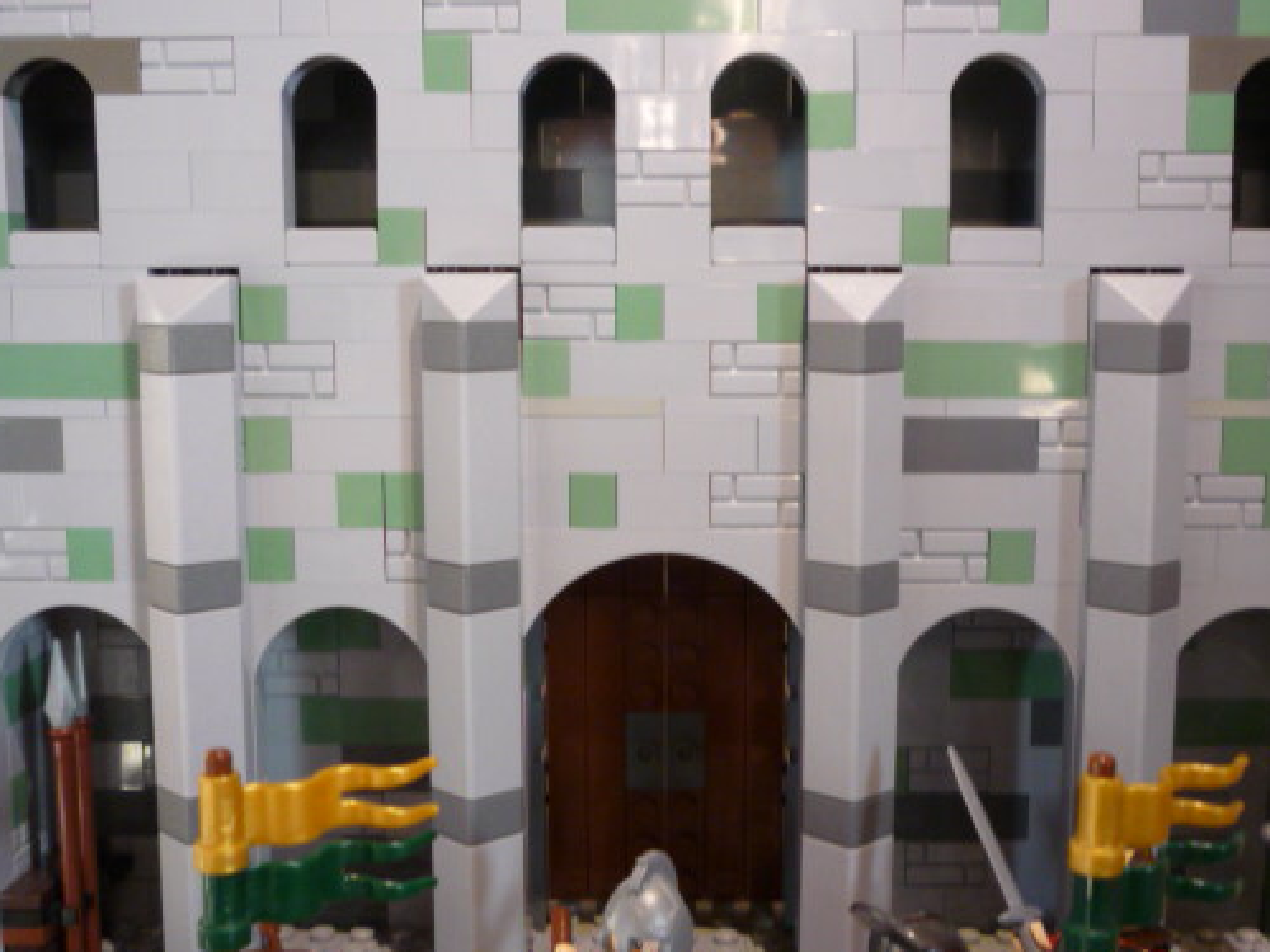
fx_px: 1504
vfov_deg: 35.1
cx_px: 676
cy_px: 482
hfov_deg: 45.7
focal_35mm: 41
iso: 250
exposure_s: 1/30
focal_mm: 5.2
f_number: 3.3
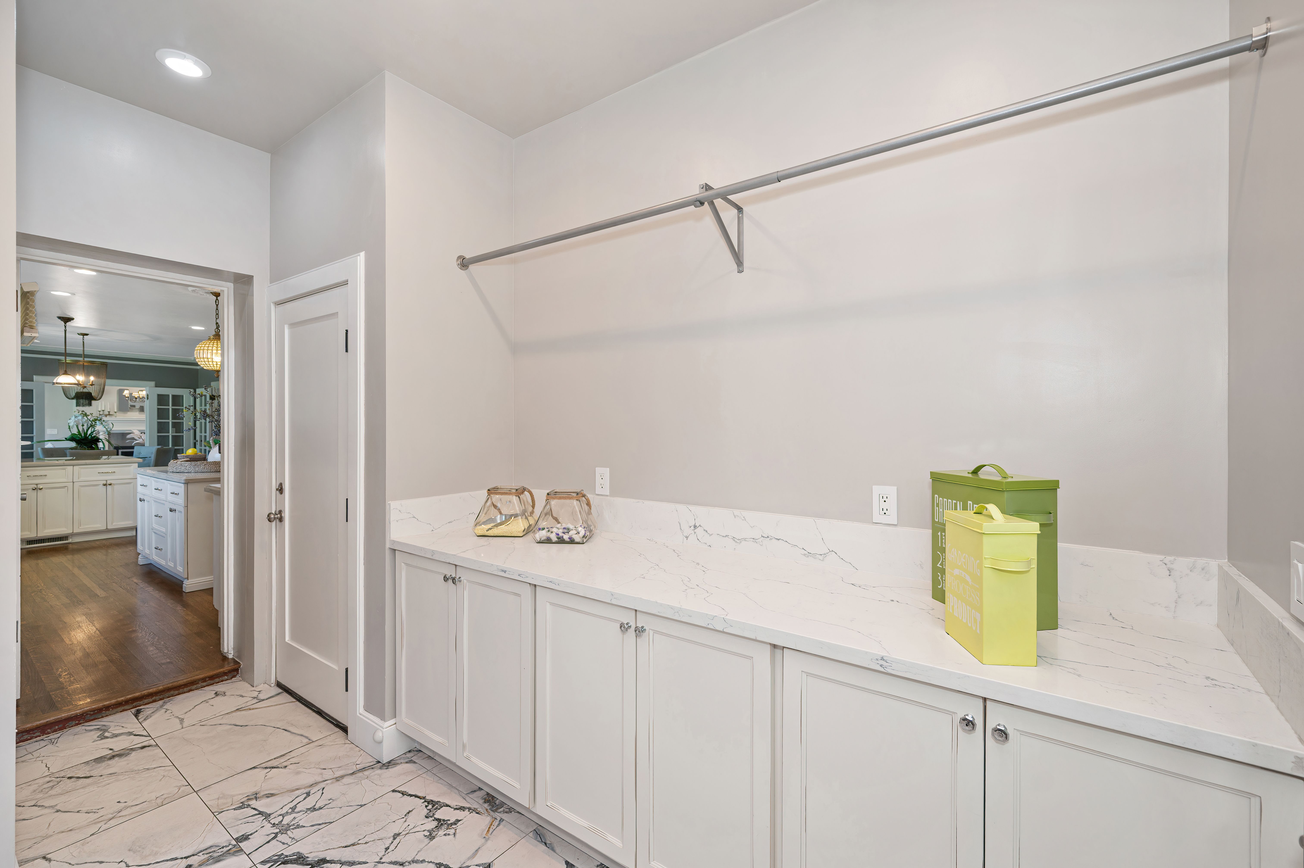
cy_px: 434
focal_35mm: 15
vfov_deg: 77.2
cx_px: 652
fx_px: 543
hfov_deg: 100.4
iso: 250
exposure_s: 1/80
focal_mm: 15
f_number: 5
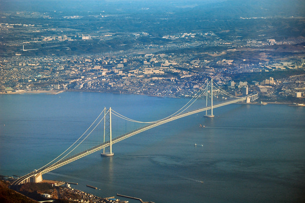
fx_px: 1080
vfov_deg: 10.7
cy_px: 102
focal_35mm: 128
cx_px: 152
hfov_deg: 16.1
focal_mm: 85
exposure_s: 1/640
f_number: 6.3
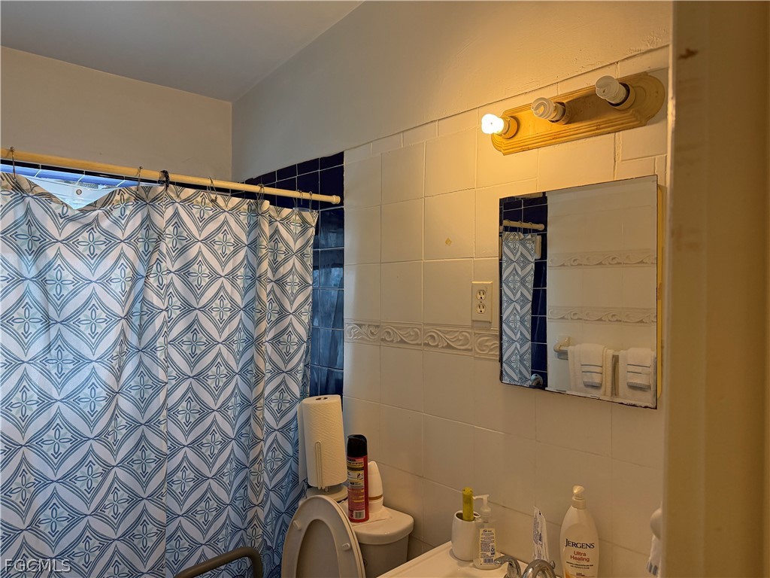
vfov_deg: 56.8
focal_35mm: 24
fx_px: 534
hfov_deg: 71.6
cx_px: 385
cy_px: 289
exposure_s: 1/120
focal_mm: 6.76
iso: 400
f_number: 1.78
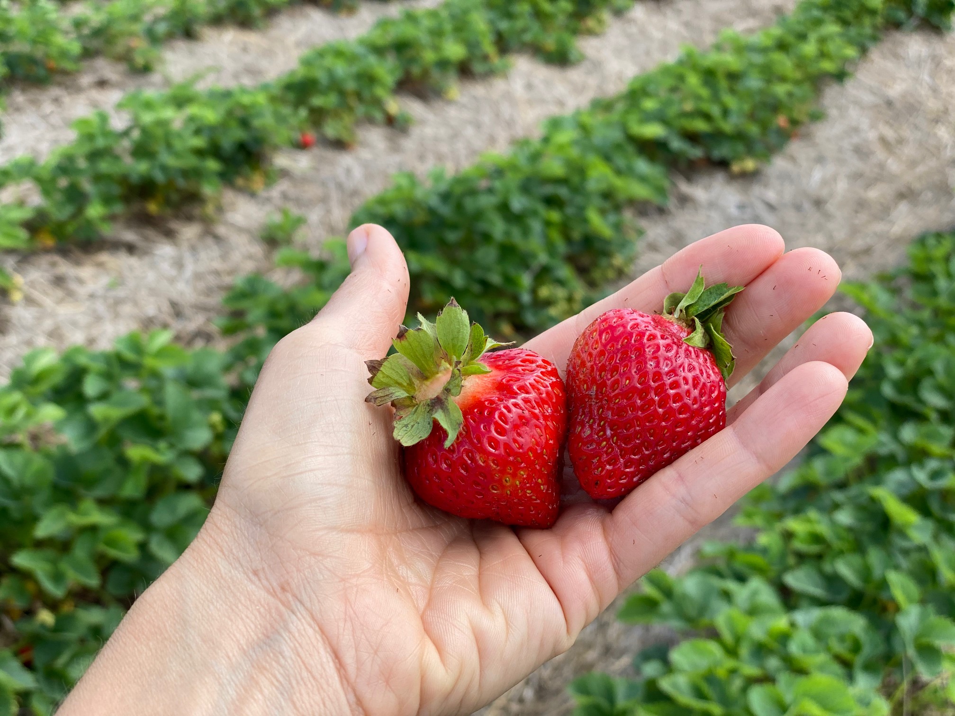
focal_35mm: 52
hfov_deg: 36.8
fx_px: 1435
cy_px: 358
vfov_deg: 28.0
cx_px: 478
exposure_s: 1/505
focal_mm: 6
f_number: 2
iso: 20
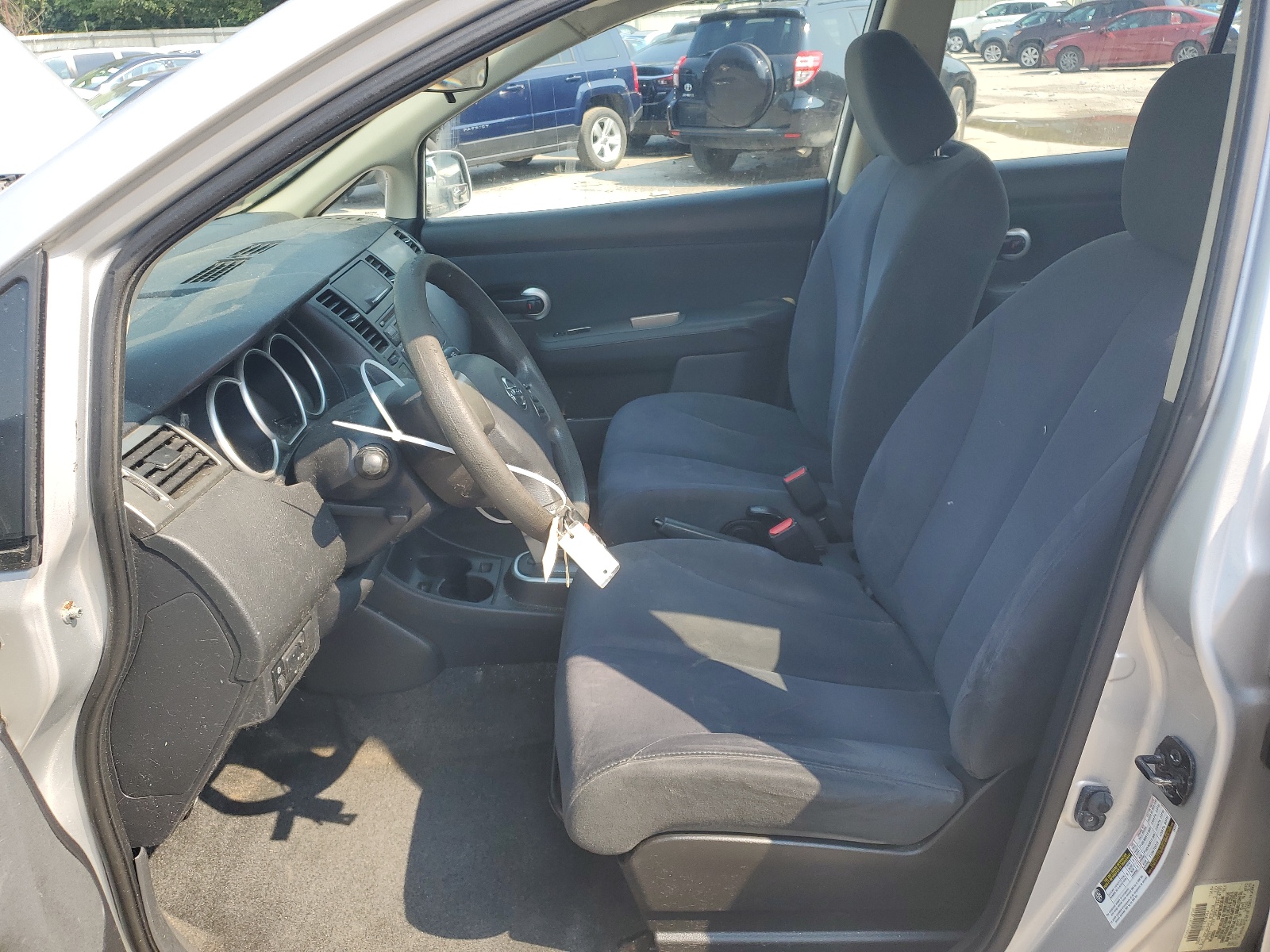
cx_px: 635
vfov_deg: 53.1
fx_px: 954
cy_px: 476
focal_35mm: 26
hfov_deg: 67.3
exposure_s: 1/667
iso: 50
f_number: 1.5
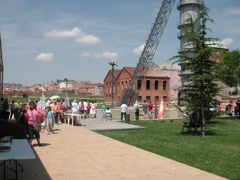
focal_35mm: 38
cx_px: 120
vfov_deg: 37.7
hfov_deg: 49.0
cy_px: 90
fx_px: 263
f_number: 6.6
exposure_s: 1/250
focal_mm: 6.3
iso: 50
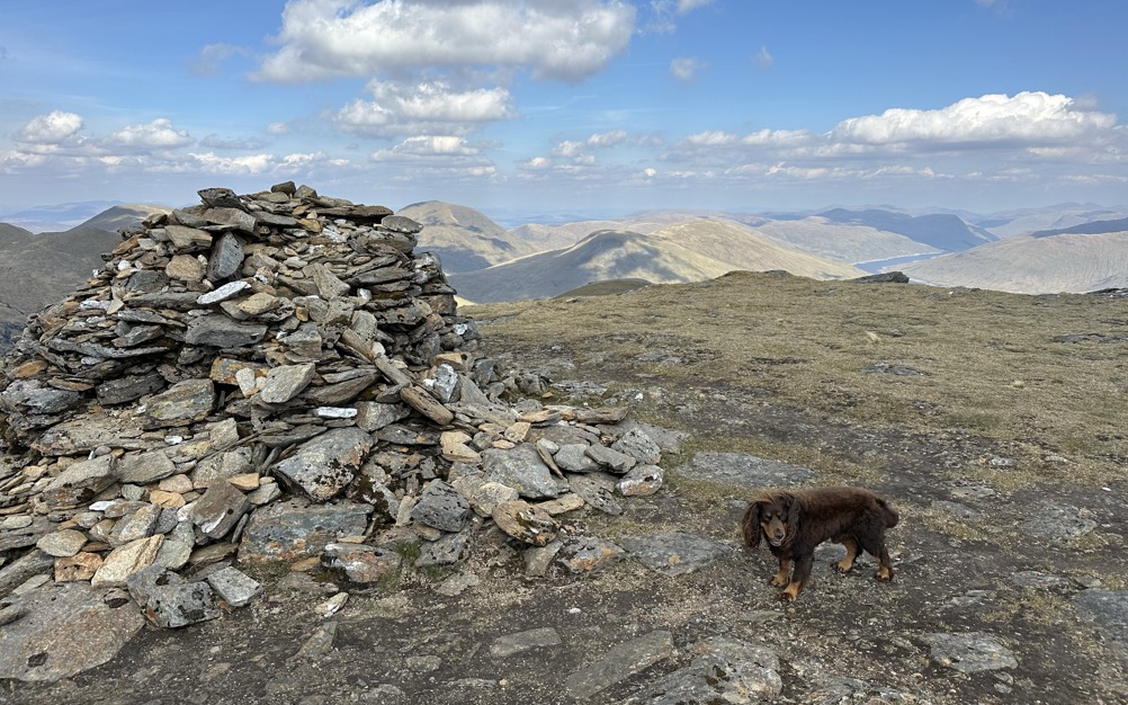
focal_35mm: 26
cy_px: 338
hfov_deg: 70.4
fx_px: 799
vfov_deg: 47.6
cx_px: 559
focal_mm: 6.86
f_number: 1.78
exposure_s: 1/4348
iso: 80
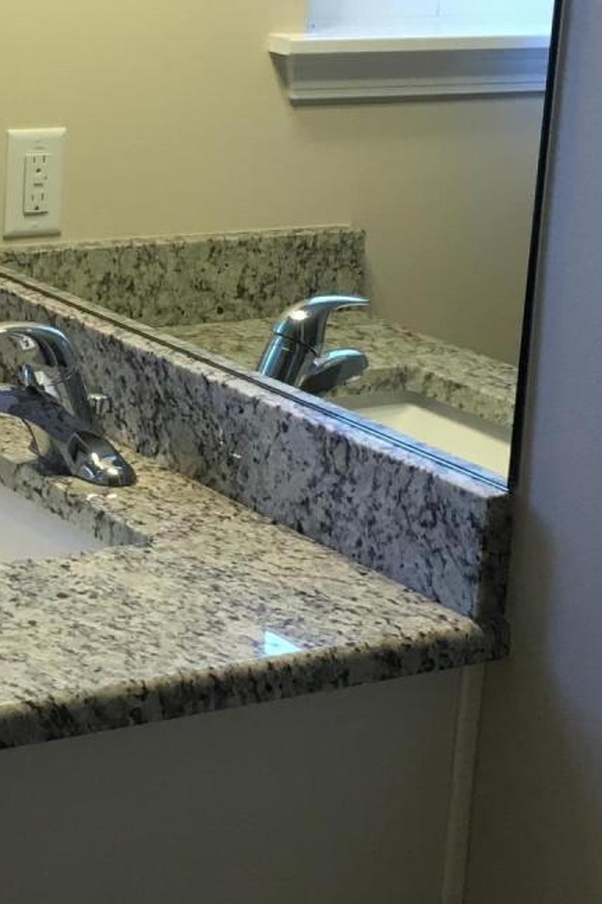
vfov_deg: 21.9
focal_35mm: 93
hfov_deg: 14.5
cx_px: 22
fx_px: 2335
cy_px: 397
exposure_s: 1/30
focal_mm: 4.15
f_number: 2.2
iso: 32
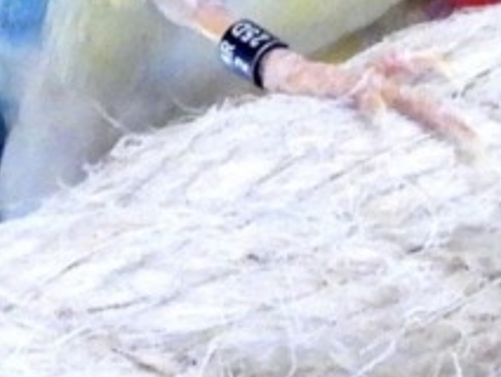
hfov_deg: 0.5
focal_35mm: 3611
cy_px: -370
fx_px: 52292
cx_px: 412
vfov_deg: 0.4
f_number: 5
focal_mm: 108
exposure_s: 1/20
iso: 1400
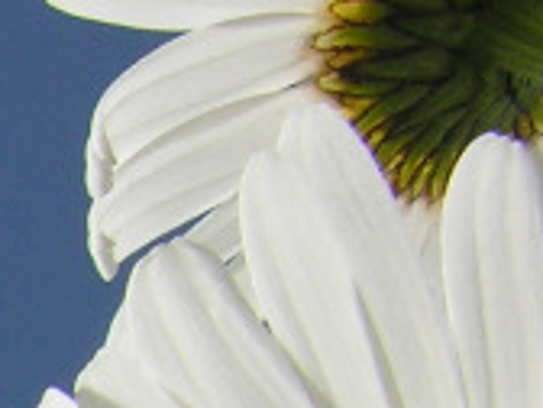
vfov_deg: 5.1
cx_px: -1147
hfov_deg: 6.6
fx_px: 4251
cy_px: 1420
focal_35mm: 271
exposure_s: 1/296
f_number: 8
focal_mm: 8.9
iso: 50
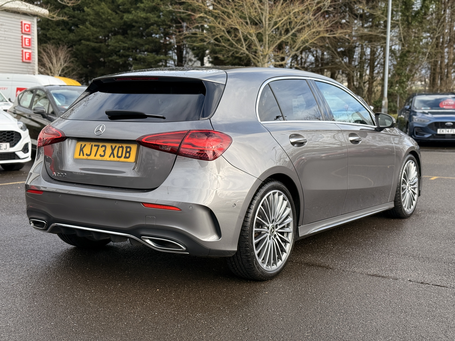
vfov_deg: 30.3
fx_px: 631
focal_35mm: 48
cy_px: 170
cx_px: 228
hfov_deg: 39.7
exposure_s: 1/1883
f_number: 1.78
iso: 100
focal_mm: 6.76
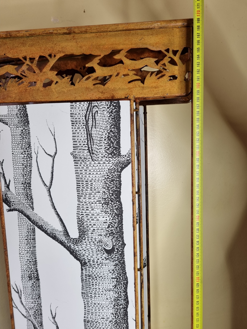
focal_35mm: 26
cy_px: 164
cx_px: 124
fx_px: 247
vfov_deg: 67.3
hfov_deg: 53.1
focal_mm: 5.4
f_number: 1.8
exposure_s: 1/100
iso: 100
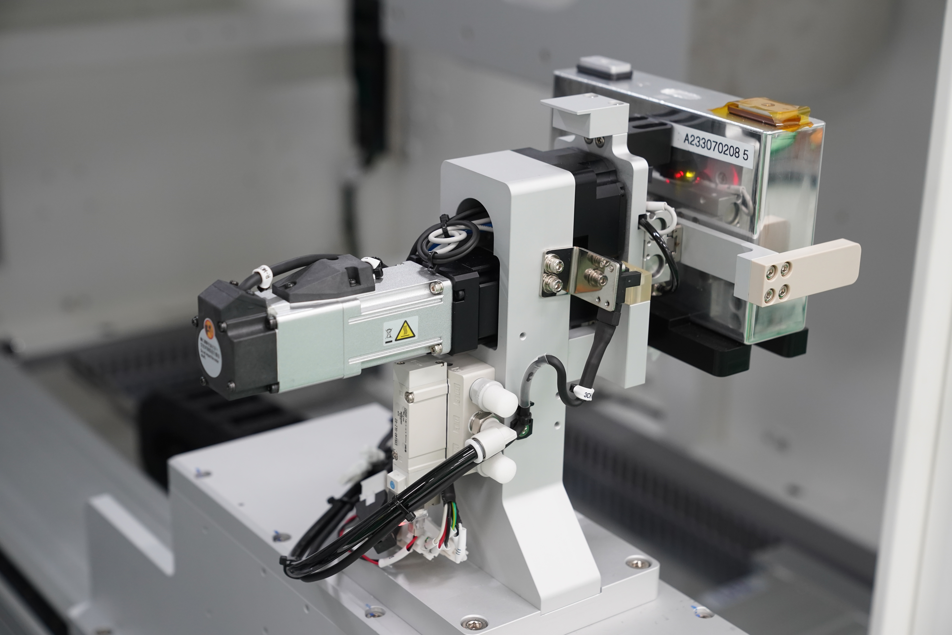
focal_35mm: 58
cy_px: 318
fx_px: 1534
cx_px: 476
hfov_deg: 34.5
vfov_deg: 23.4
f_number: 4.5
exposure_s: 1/80
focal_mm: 58
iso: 1250
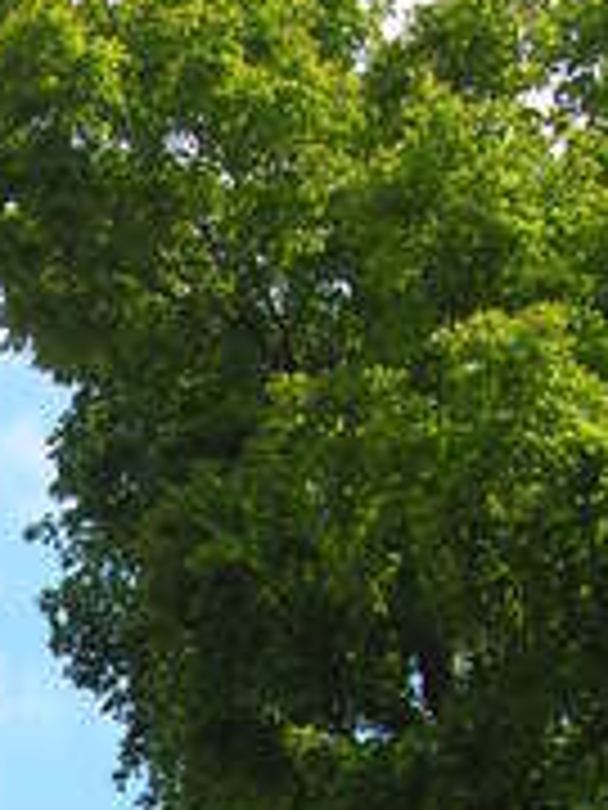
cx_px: -518
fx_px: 3325
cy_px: 1660
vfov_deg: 12.2
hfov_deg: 9.9
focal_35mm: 142
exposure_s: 1/93.3
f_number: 4.5
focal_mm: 8.1
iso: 50
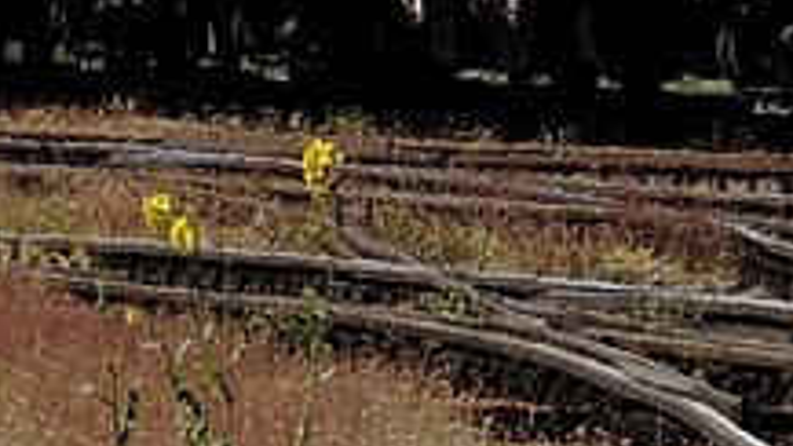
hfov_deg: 1.6
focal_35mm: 1358
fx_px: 28551
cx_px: 274
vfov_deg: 0.9
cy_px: -819
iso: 100
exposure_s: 1/640
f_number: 4.6
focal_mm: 40.1
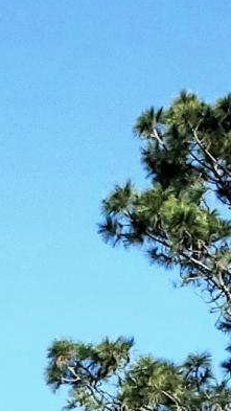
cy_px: 848
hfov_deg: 5.6
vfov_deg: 9.3
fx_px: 2353
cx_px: 362
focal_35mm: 216
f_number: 2.4
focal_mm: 4.3
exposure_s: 1/2708
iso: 50
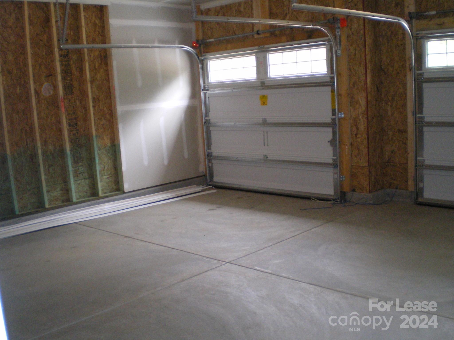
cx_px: 227
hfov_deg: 49.0
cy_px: 170
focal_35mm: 38
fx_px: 498
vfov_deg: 37.7
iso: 400
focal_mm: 6.3
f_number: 3.1
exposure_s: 1/30
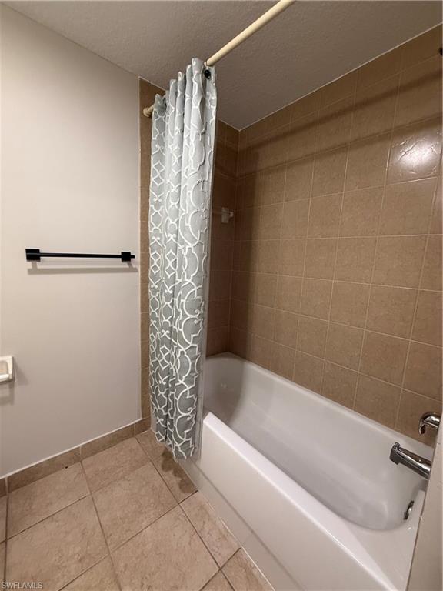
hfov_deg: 85.7
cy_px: 296
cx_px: 222
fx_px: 239
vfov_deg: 102.1
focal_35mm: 14
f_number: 2.2
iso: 200
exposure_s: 1/60
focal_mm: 2.22
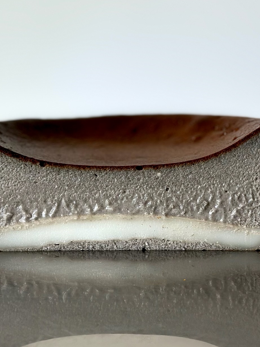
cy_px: 141
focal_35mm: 80
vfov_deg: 24.4
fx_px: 801
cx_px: 122
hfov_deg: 18.4
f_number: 1.78
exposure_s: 1/230
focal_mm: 6.86
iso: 80
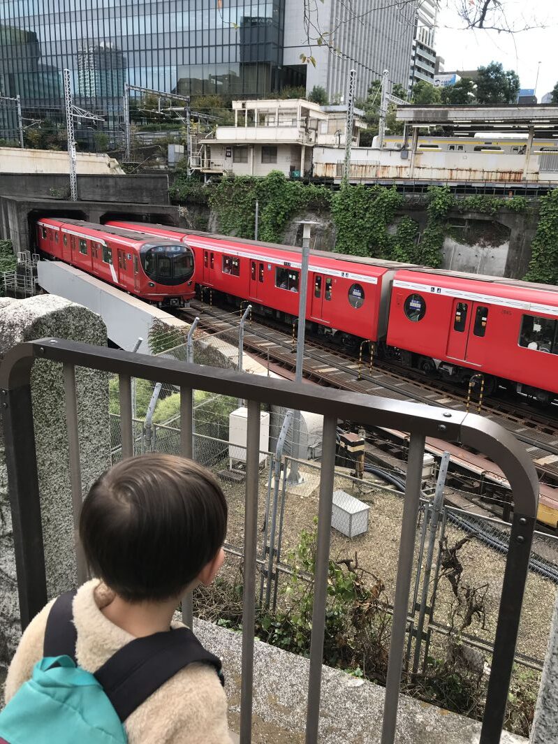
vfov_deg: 63.4
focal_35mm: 28
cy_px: 372
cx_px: 279
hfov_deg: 49.8
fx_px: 602
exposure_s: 1/535
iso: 20
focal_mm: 3.99
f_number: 1.8
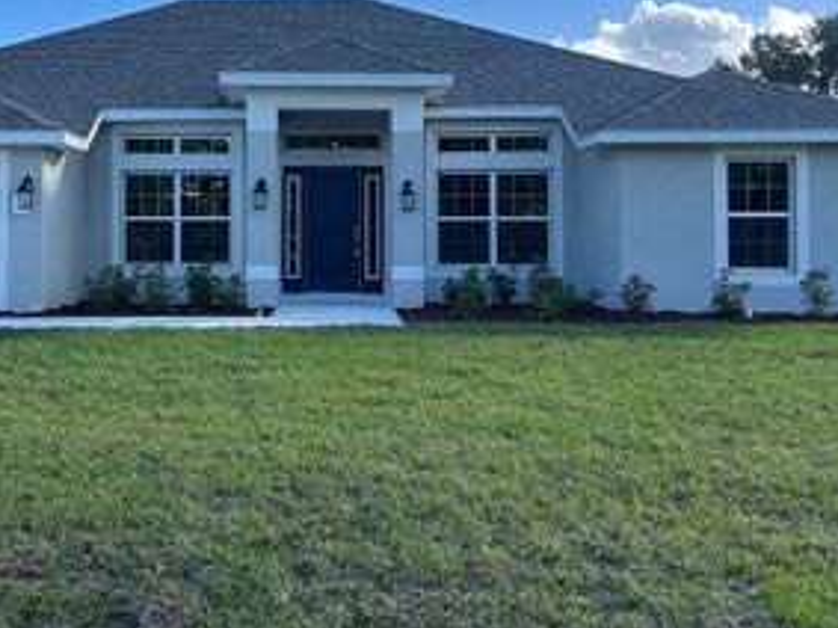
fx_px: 1113
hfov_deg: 40.6
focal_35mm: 46
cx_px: 261
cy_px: 200
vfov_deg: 31.2
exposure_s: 1/2571
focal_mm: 5.7
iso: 50
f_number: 1.5
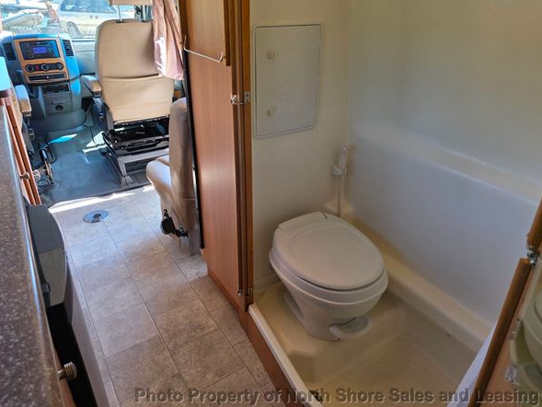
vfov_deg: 54.9
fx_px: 392
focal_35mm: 25
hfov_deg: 69.4
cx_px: 275
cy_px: 194
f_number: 1.7
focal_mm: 6.3
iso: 64
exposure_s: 1/180
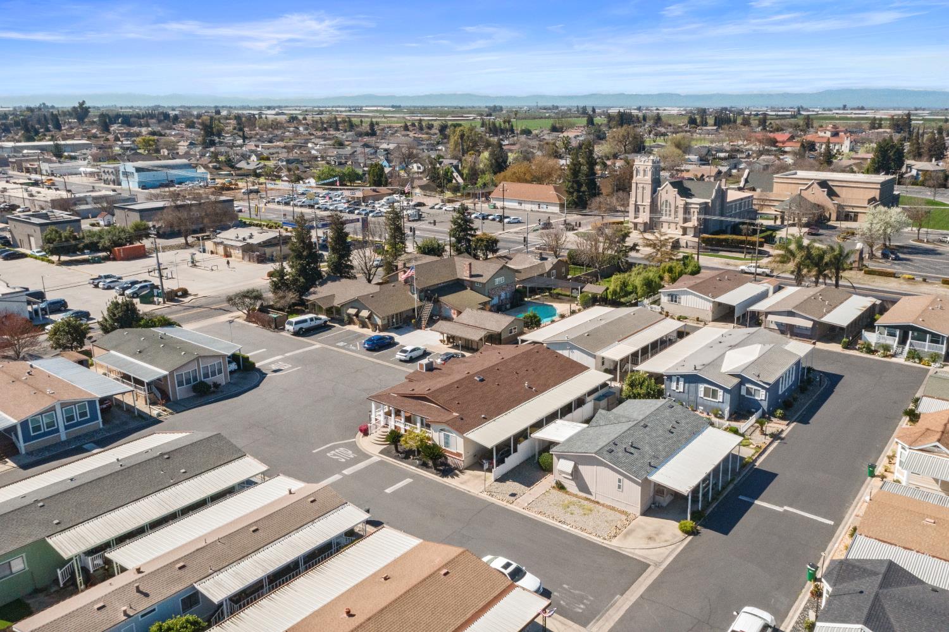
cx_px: 474
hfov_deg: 65.5
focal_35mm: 28
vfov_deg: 46.4
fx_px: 738
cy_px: 316
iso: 800
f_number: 11
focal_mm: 10.26
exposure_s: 1/500
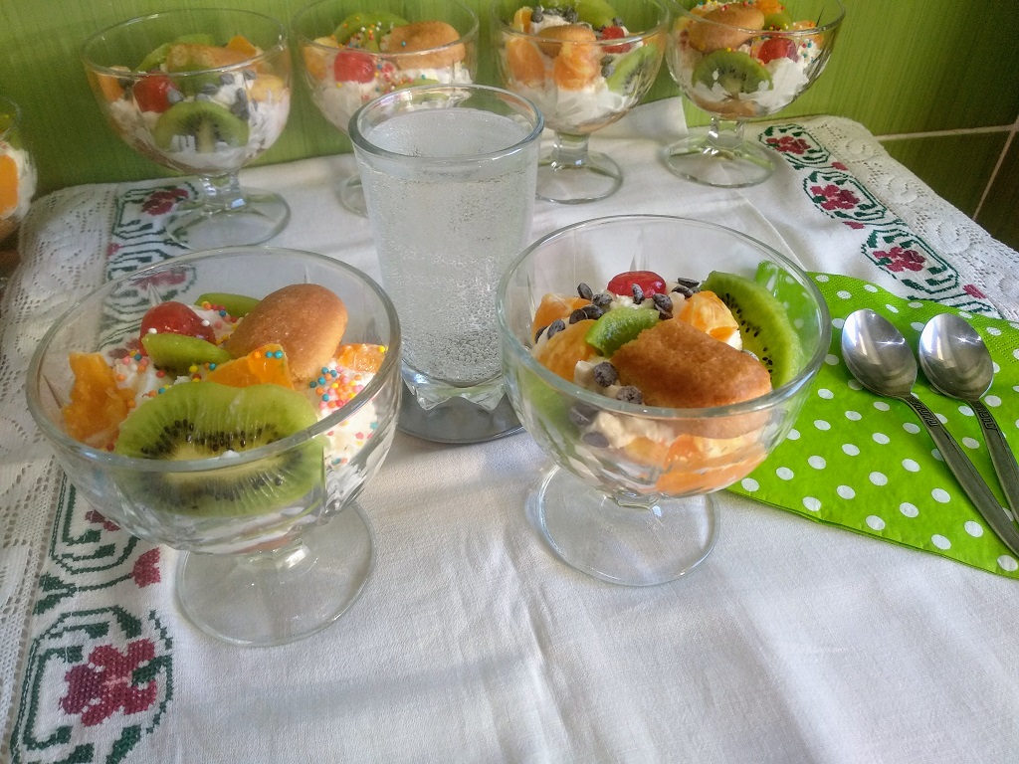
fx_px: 765
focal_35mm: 26
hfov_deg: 67.3
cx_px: 510
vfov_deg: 53.1
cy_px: 382
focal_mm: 3.81
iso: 250
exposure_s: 1/50
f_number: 2.2
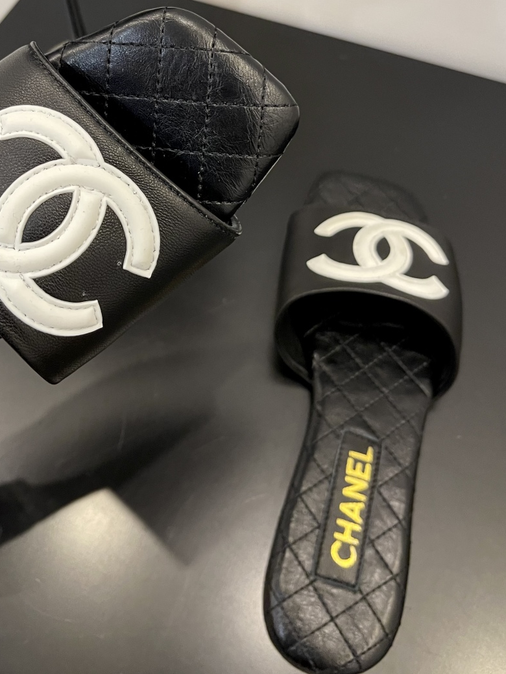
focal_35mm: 36
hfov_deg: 39.5
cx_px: 203
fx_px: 702
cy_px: 218
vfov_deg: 50.3
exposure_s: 1/60
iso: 200
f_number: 1.6
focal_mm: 5.1
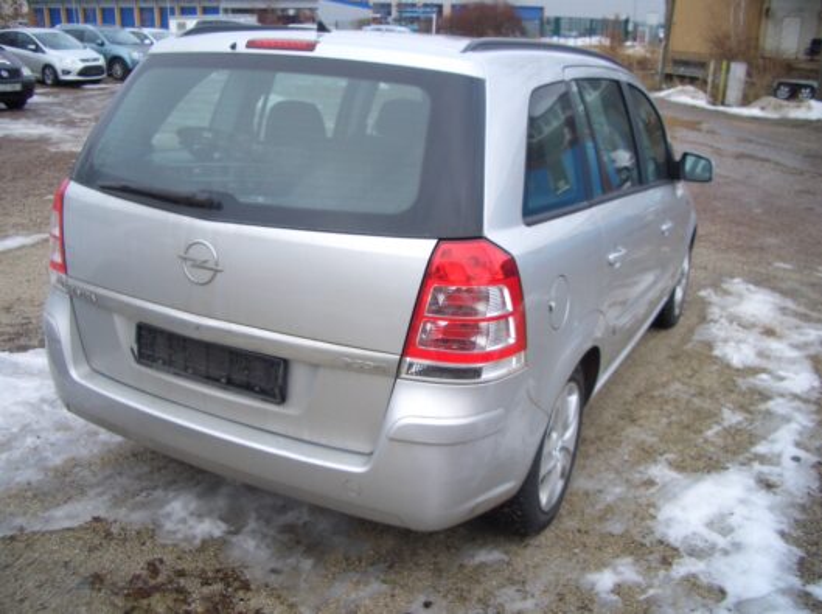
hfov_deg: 52.7
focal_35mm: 35
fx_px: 830
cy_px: 307
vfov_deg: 40.6
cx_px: 411
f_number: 2.6
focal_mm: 5.8
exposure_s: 1/160
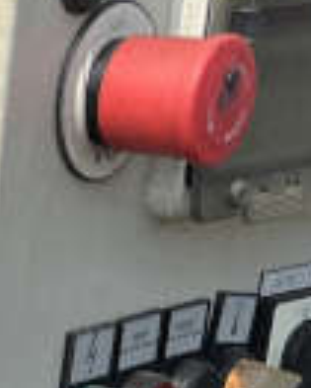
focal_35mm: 193
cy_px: 735
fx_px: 2218
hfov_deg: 7.1
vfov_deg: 9.4
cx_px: -658
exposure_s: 1/3831
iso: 50
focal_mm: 5.7
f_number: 1.5
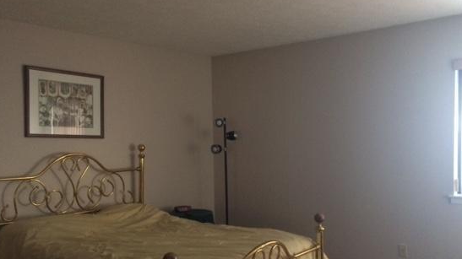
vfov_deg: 31.8
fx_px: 453
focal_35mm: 37
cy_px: 165
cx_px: 235
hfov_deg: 54.0
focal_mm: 4.15
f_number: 2.2
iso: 250
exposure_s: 1/20
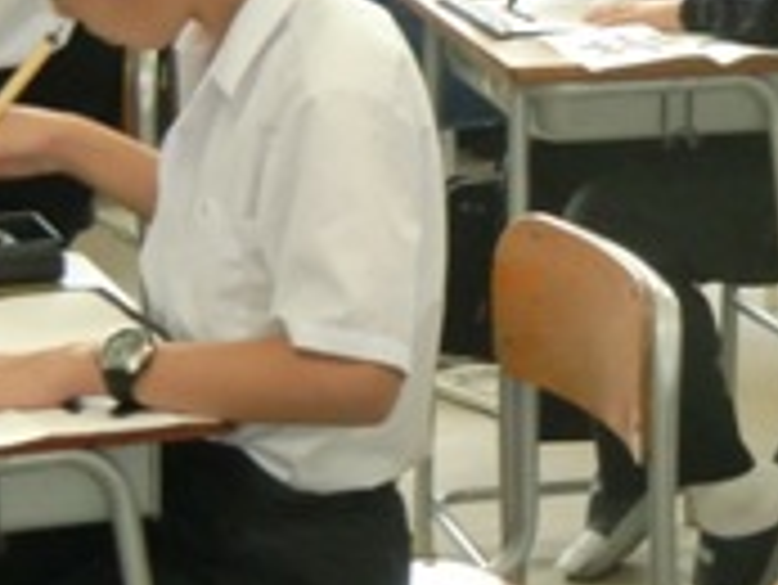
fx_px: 4431
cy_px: 126
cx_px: 769
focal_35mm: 197
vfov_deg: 7.5
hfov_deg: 10.0
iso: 400
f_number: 4.6
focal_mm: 13.6
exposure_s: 1/50
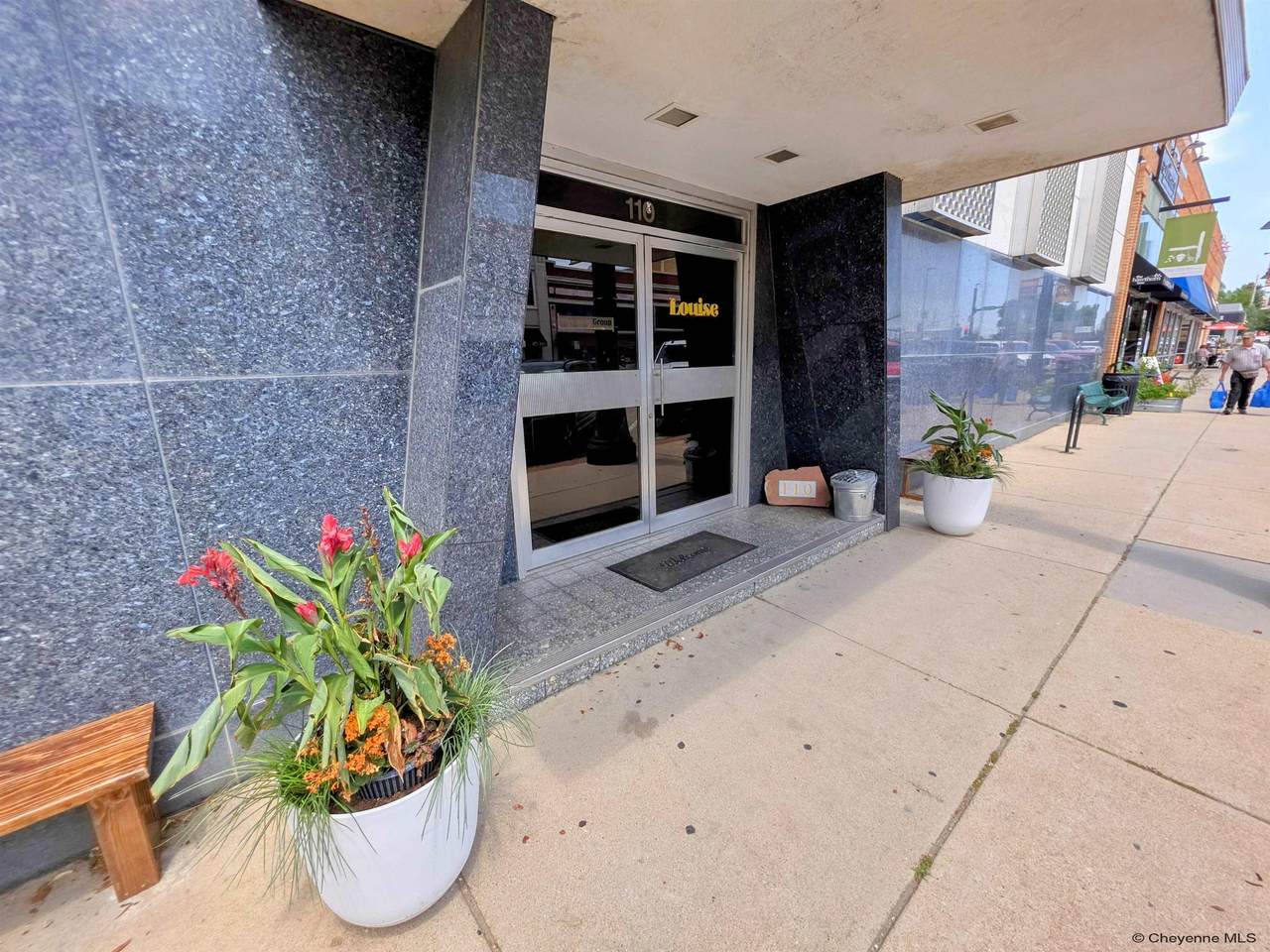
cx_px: 635
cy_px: 476
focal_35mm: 13
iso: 20
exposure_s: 1/455
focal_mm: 2.2
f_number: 1.9
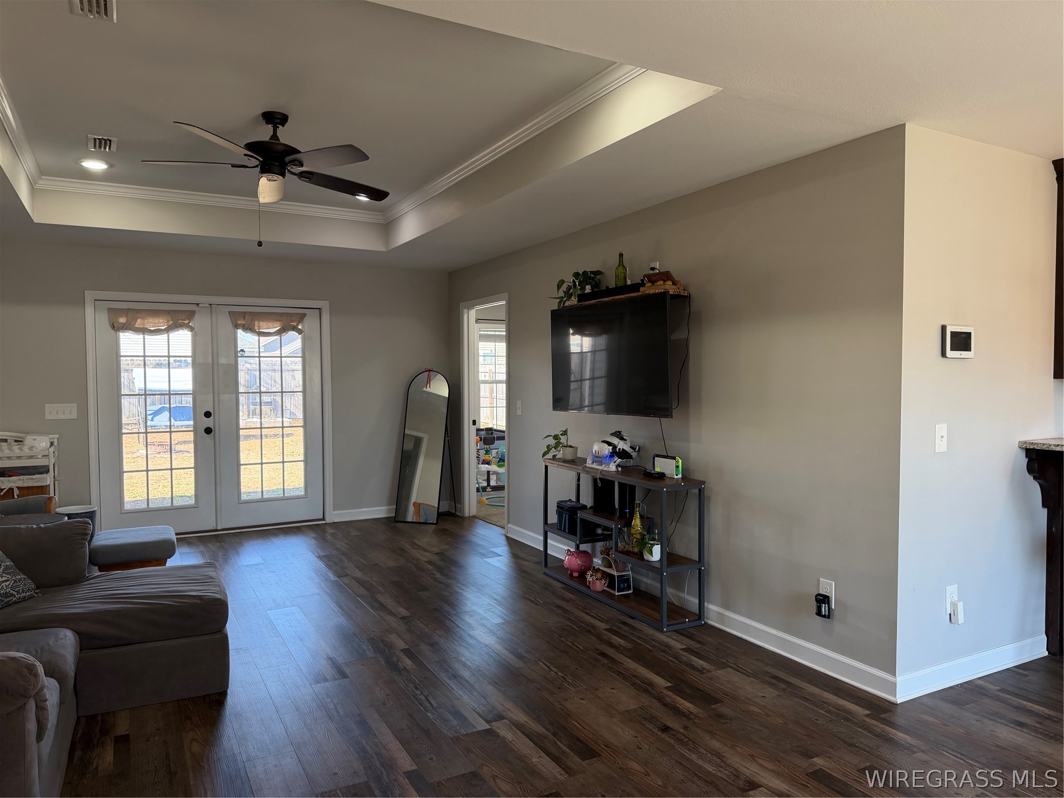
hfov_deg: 71.6
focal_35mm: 24
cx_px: 532
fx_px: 738
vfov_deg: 56.8
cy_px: 399
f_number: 1.78
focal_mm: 6.76
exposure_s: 1/218
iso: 200
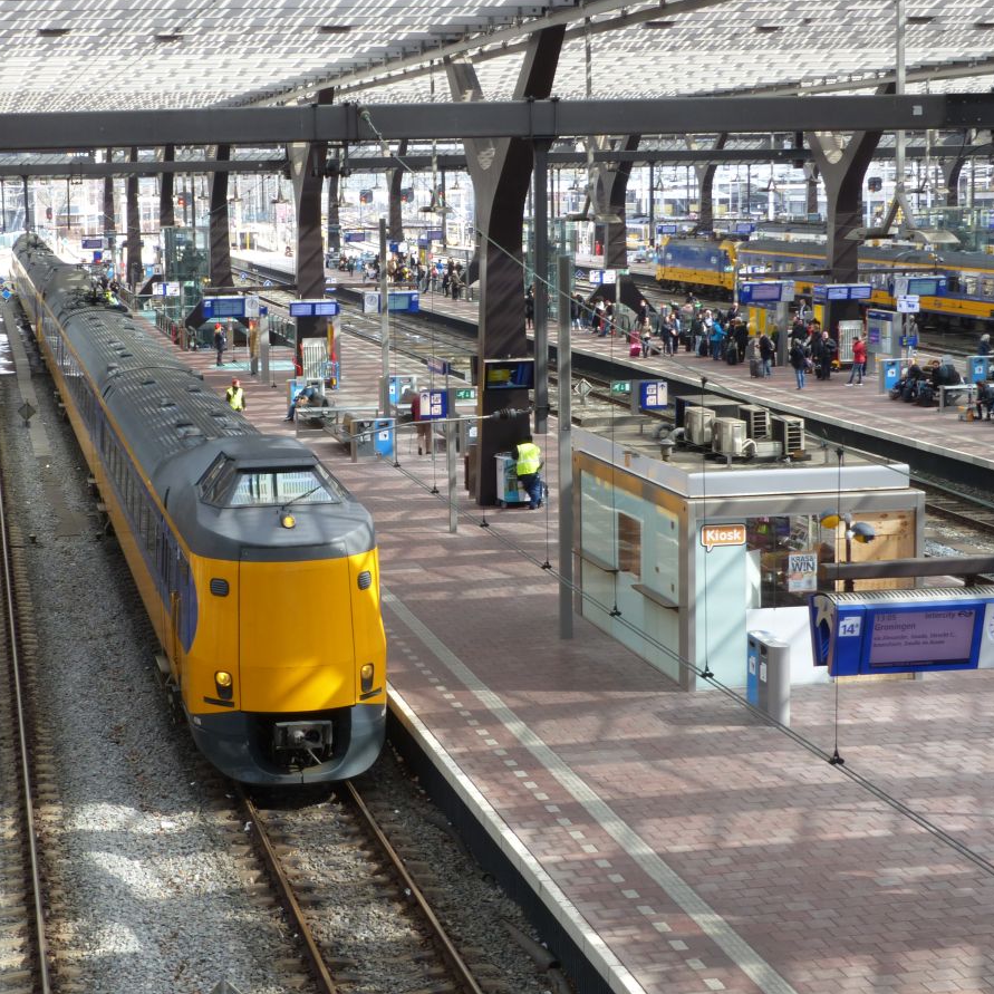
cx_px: 330
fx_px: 2437
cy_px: 498
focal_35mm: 75
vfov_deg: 23.1
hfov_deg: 23.0
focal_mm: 11.4
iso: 100
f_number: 7.1
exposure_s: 1/40
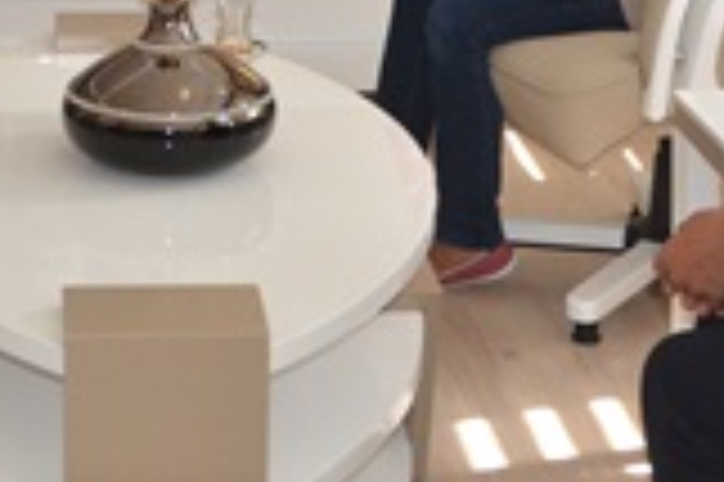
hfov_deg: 16.5
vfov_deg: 10.5
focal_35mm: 123
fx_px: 2471
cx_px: 103
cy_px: -354
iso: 800
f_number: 5
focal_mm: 22
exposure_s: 1/250
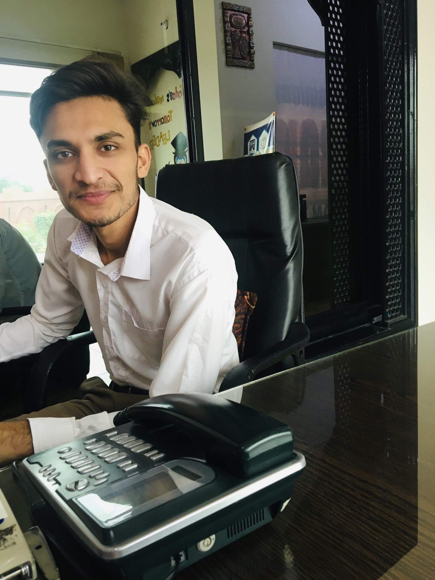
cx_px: 218
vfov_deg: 61.7
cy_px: 290
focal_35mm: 29
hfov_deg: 48.2
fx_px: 486
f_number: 2.2
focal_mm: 4.15
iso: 80
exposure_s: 1/33
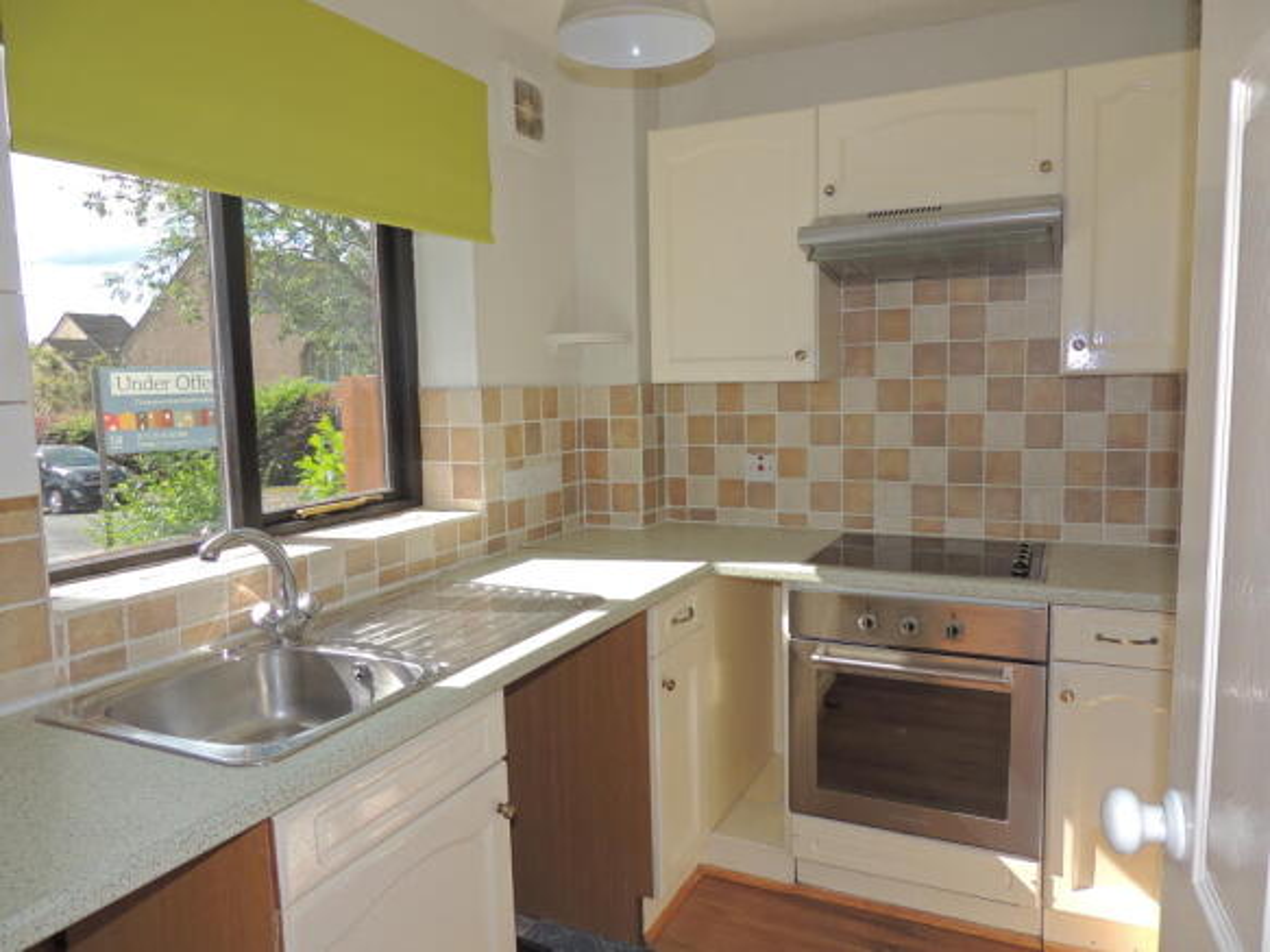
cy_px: 476
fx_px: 880
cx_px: 635
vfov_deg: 56.8
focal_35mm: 24
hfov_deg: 71.6
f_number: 3
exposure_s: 1/320
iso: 100
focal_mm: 4.3
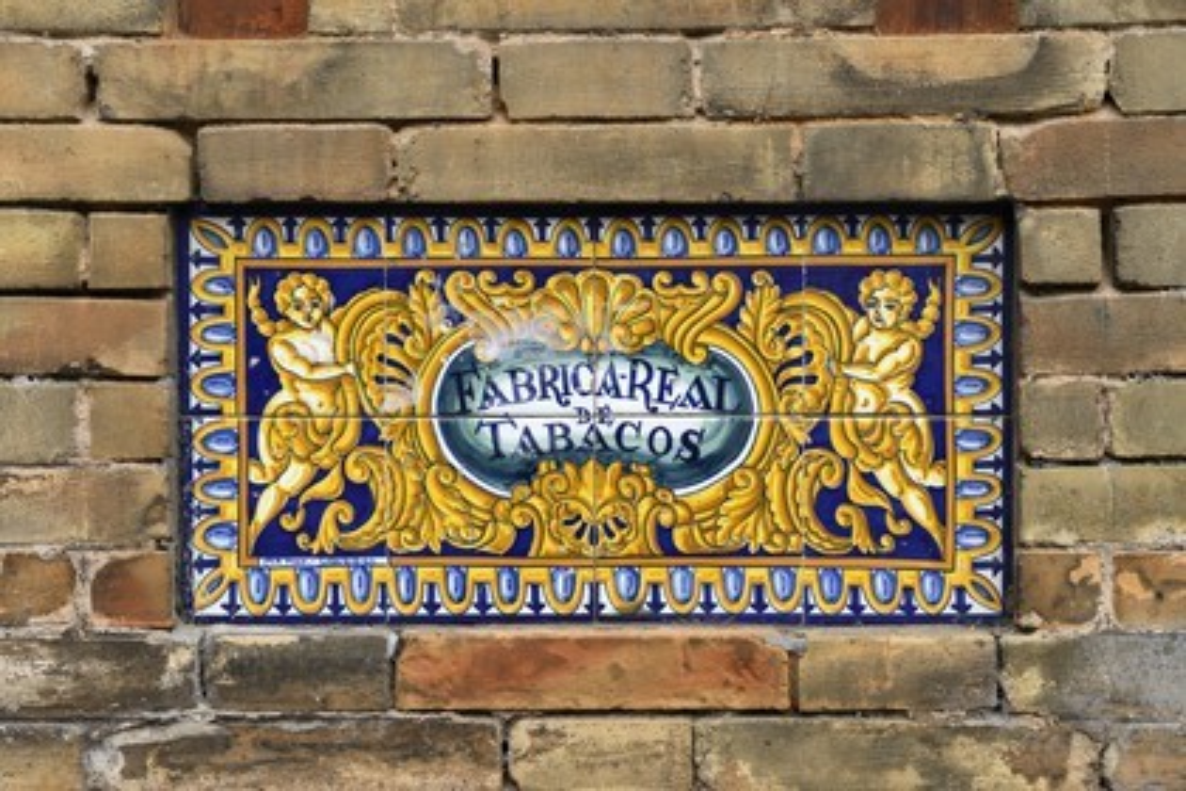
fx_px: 2042
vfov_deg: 21.9
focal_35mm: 62
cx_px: 593
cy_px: 396
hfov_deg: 32.4
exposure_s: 1/250
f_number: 8
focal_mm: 62
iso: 800
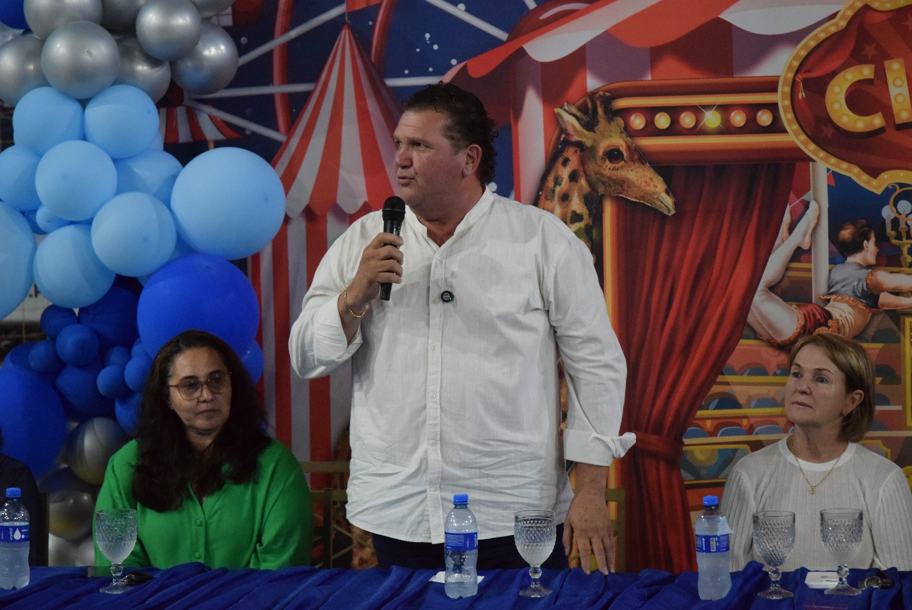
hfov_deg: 22.6
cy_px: 305
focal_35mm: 90
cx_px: 456
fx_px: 2282
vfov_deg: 15.2
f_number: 4.5
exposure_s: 1/125
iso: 5000
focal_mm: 60
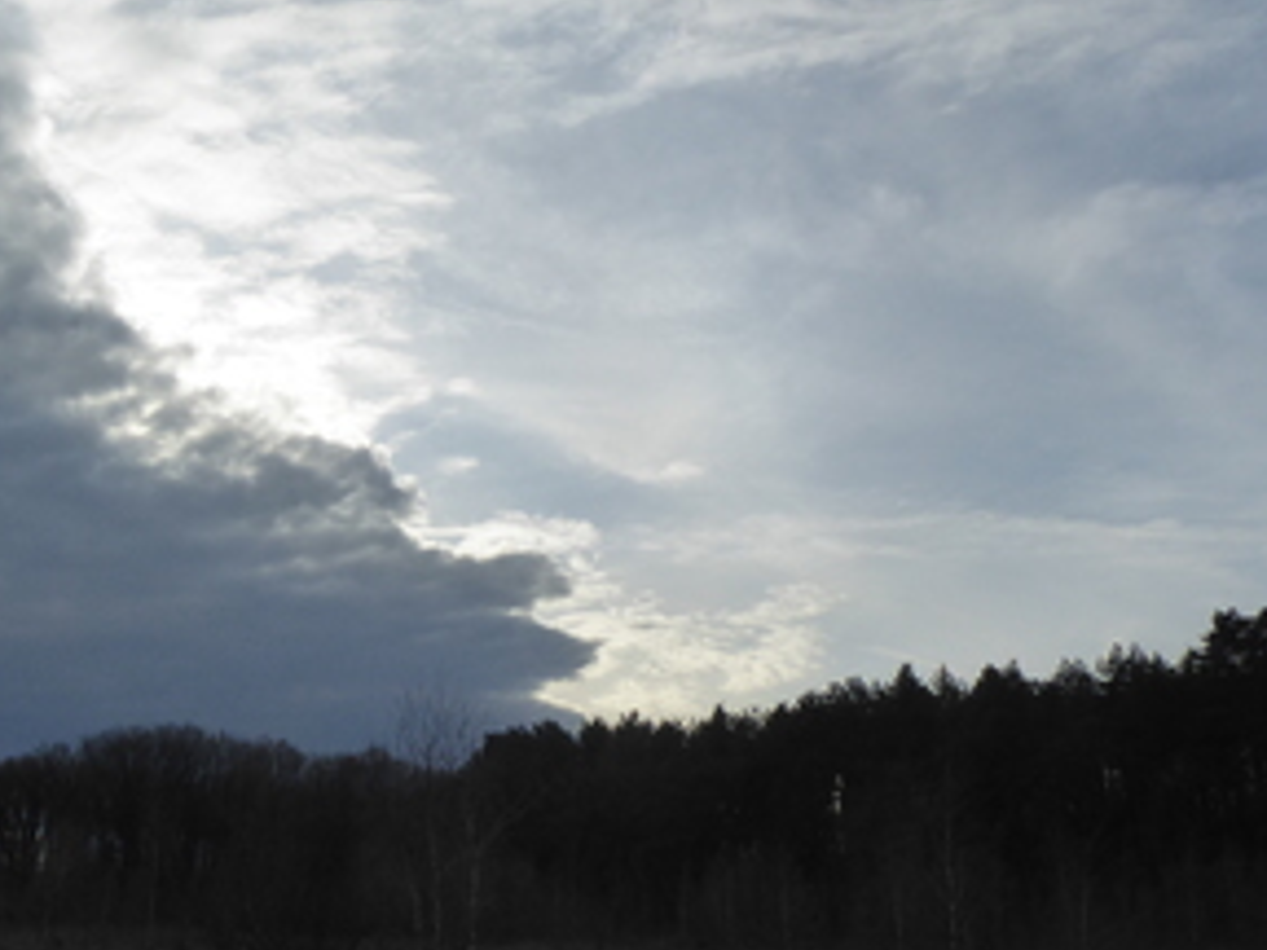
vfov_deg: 36.0
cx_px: 295
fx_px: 1464
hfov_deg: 45.0
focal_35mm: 40
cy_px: 473
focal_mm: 4.3
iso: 125
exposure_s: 1/2000
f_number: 3.3
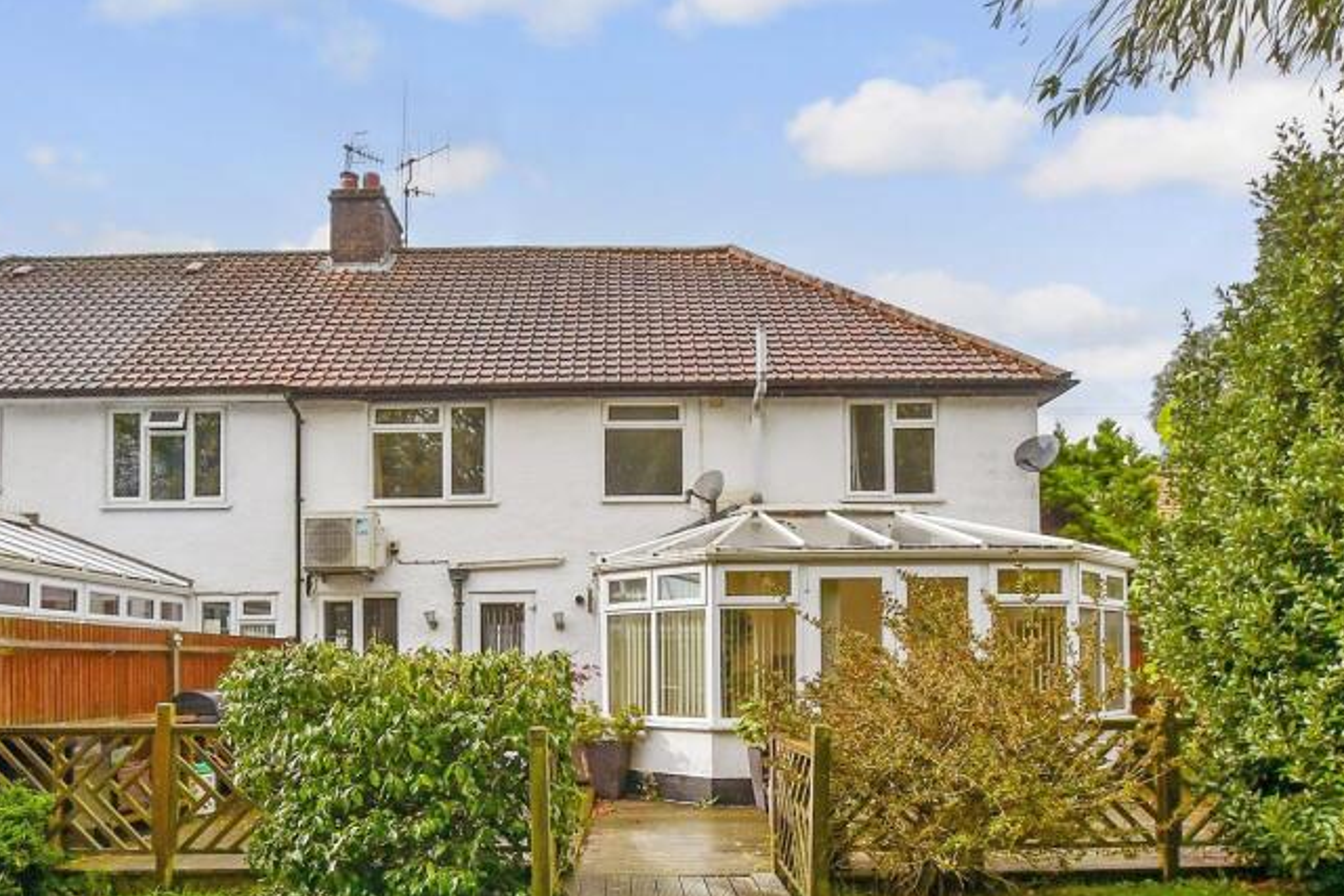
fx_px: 896
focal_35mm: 24
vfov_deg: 51.4
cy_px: 645
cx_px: 620
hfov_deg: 73.6
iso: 320
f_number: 8
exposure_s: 1/800
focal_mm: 10
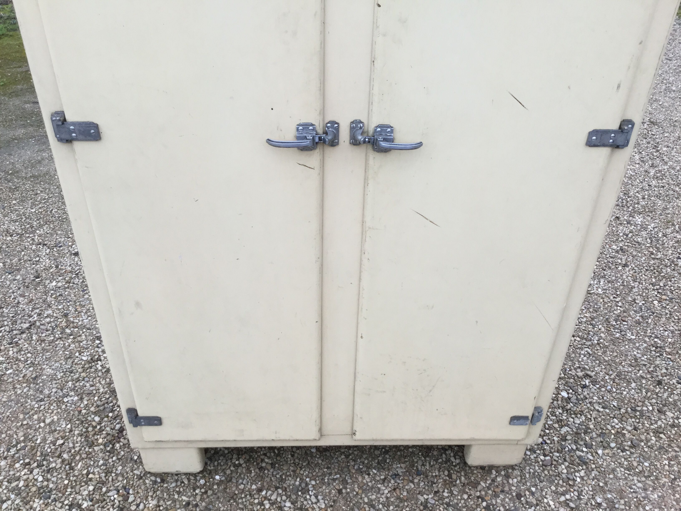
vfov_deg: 45.4
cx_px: 340
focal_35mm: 31
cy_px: 256
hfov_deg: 58.4
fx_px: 610
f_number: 2.4
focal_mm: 3.3
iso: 25
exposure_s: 1/33
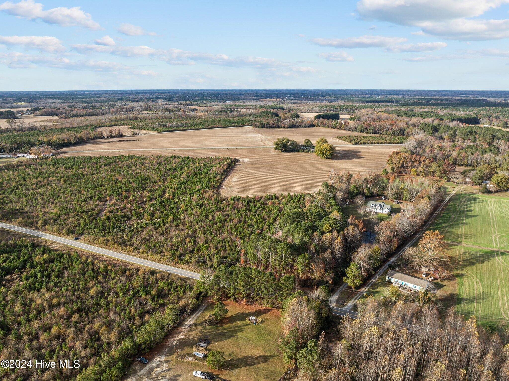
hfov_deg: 71.6
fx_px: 353
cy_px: 190
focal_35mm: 24
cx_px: 254
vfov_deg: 56.8
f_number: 2.8
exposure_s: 1/240
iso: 140
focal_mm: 12.29
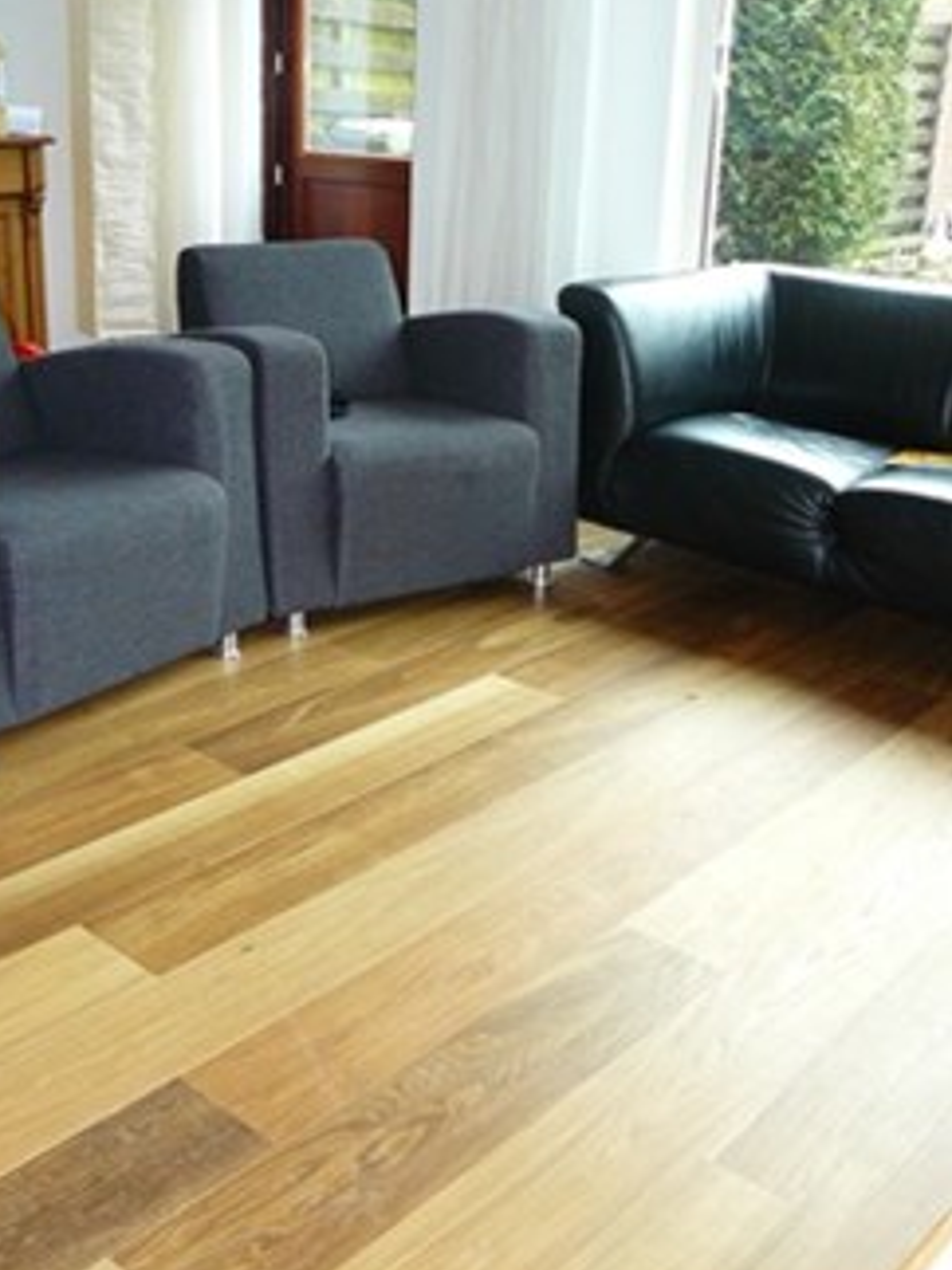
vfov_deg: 47.9
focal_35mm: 39
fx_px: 1431
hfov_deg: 36.8
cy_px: 657
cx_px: 441
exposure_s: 1/30
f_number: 2.8
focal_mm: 6
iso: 200
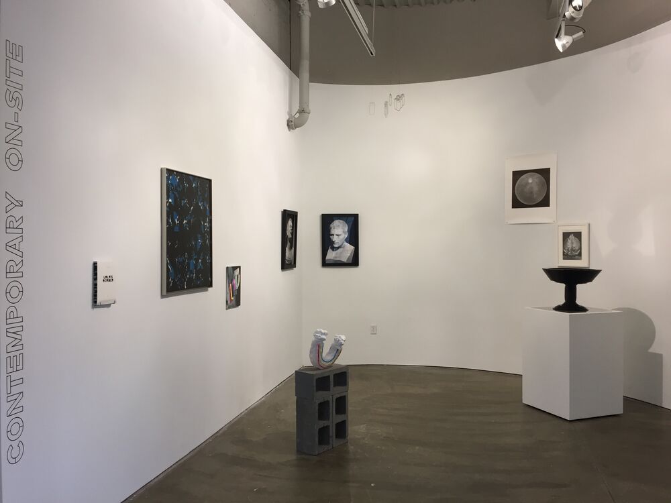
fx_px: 562
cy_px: 252
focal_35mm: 29
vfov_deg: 48.2
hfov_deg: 61.7
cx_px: 336
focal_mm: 4.15
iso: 40
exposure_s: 1/40
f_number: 2.2
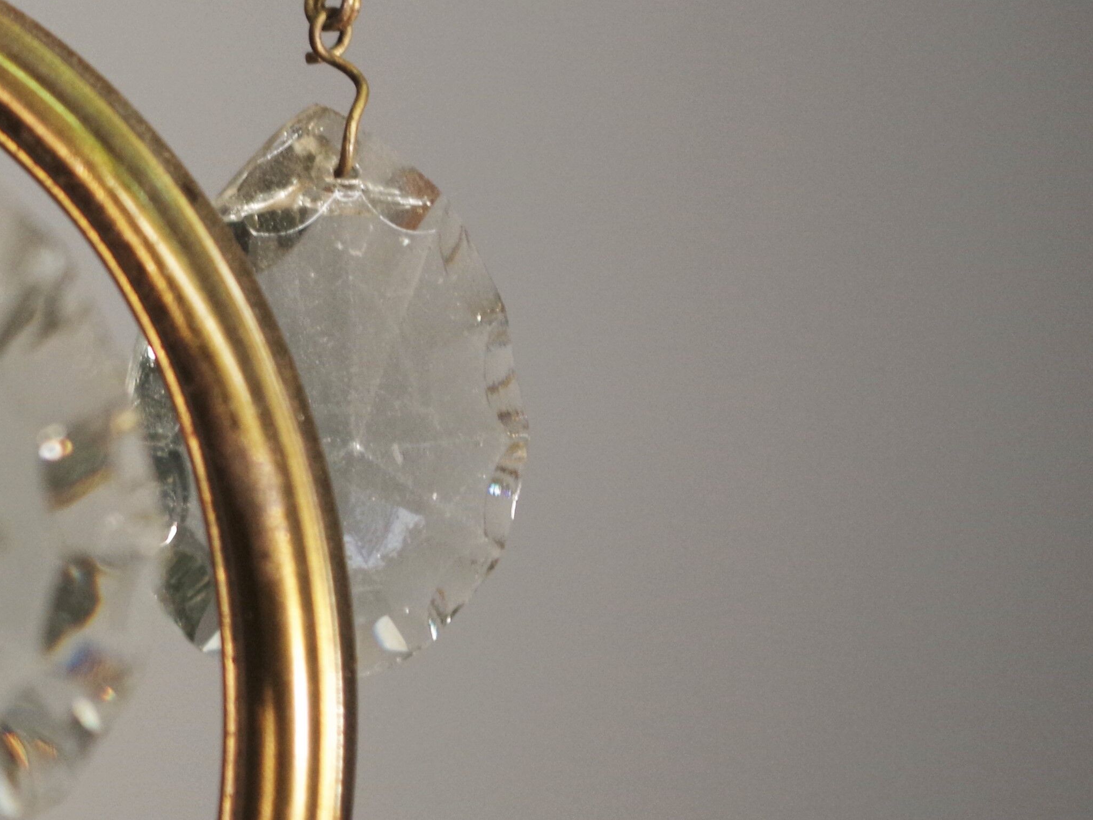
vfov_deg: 12.5
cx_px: -376
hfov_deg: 15.6
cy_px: 402
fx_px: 3757
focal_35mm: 119
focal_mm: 28.13
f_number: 4
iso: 400
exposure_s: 1/60
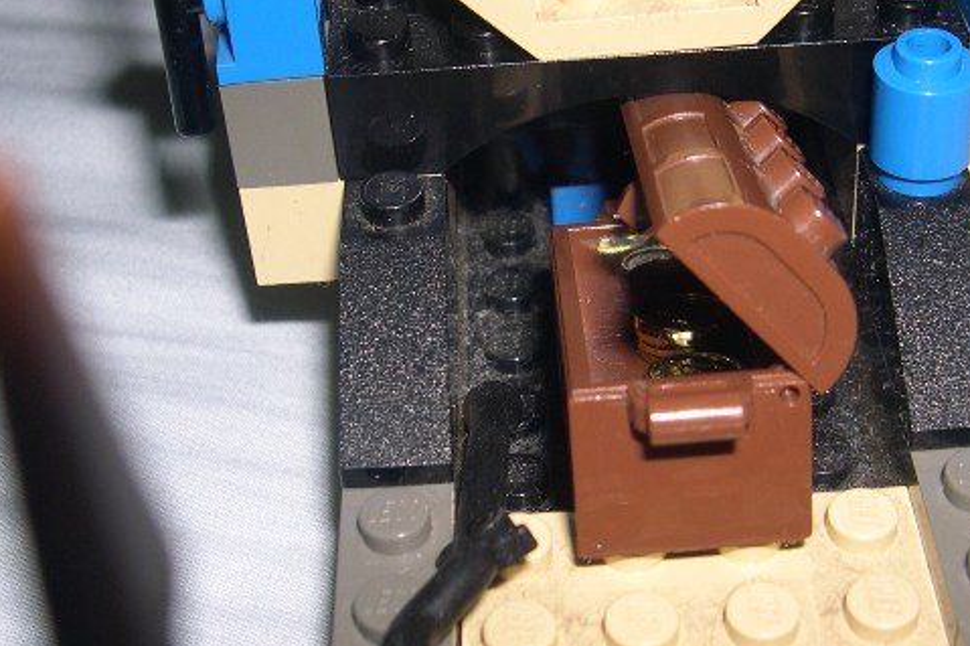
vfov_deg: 20.6
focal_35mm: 66
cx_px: 547
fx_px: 1778
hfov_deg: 30.5
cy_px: 281
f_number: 7.6
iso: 100
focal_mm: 8
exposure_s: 1/60
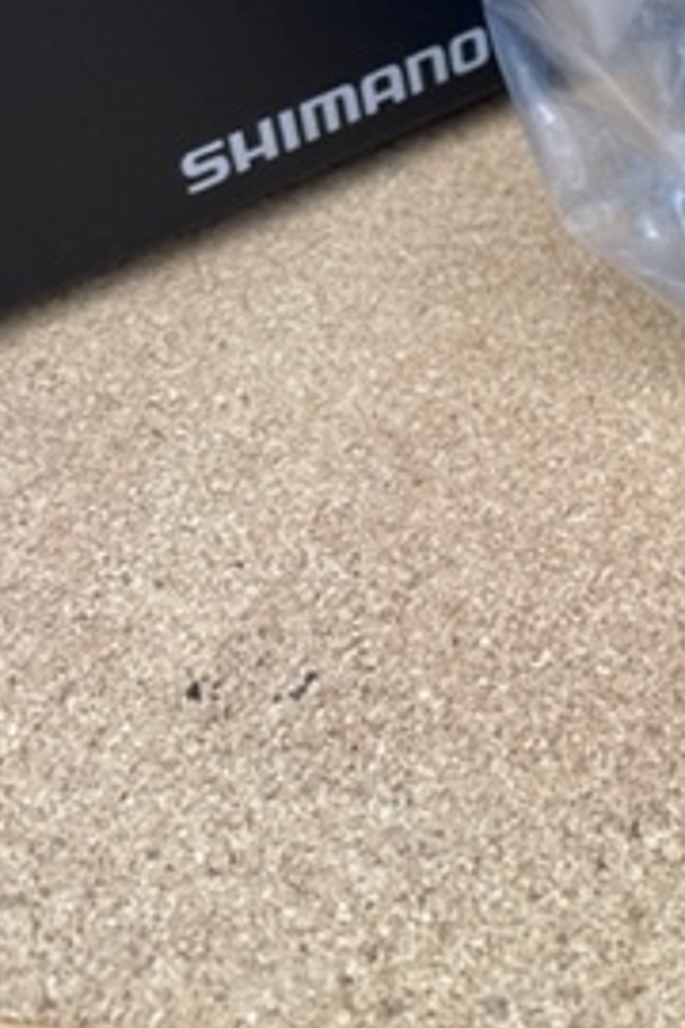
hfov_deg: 20.0
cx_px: 814
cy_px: 133
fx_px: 1827
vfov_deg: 30.3
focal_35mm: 64
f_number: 1.6
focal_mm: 4.2
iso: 100
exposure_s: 1/120
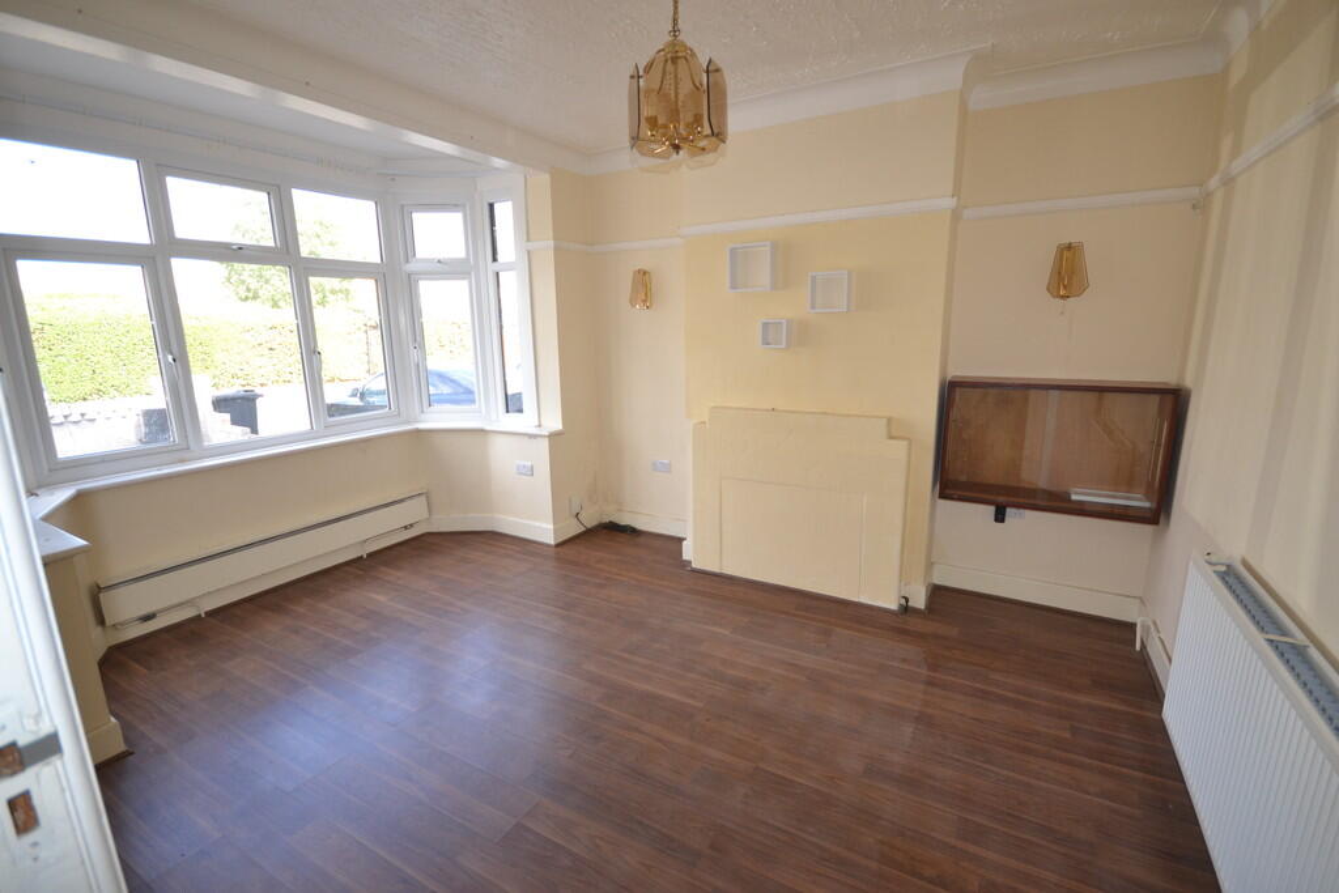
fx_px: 558
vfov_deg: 77.3
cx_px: 670
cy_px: 446
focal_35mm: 15
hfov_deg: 100.4
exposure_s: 1/125
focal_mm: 10
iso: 400
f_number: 4
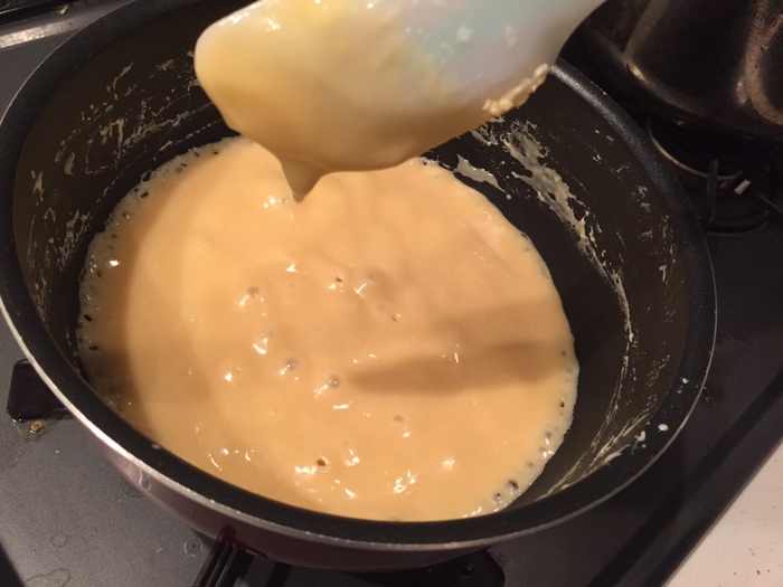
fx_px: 656
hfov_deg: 61.7
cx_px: 392
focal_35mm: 29
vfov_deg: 48.2
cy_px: 294
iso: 250
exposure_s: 1/33
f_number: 2.2
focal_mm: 4.15
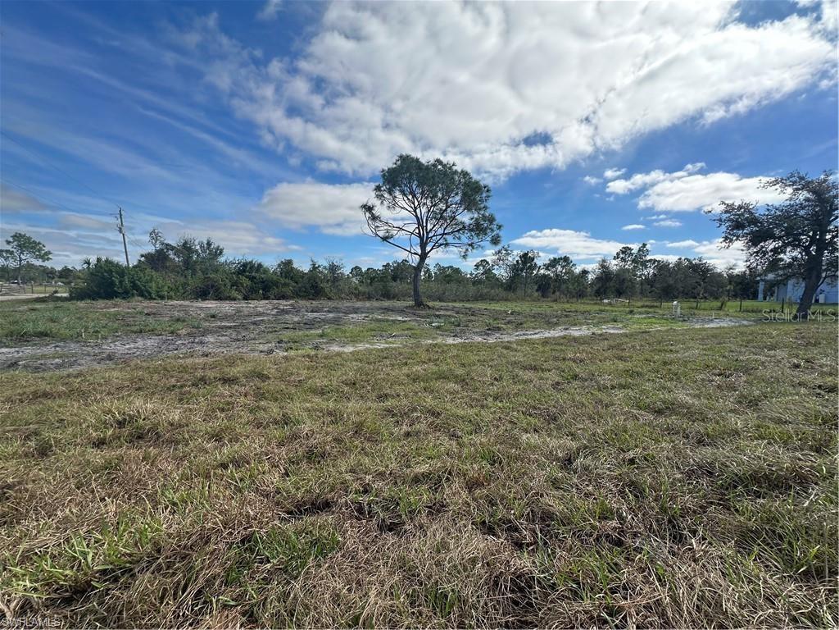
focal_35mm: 14
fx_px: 339
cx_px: 420
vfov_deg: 85.7
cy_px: 315
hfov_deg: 102.1
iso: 40
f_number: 2.2
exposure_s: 1/1916
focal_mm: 2.22
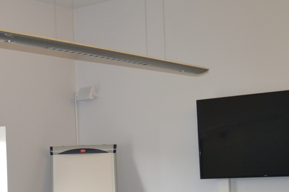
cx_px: -18
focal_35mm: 96
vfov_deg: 14.1
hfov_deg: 20.4
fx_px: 771
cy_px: 181
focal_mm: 22
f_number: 3.8
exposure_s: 1/40
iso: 800
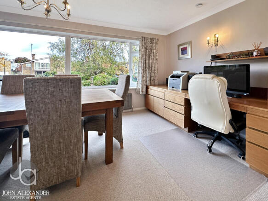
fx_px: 108
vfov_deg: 85.7
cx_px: 134
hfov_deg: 102.1
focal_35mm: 14
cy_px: 100
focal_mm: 2.22
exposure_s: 1/100
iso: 100
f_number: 2.2
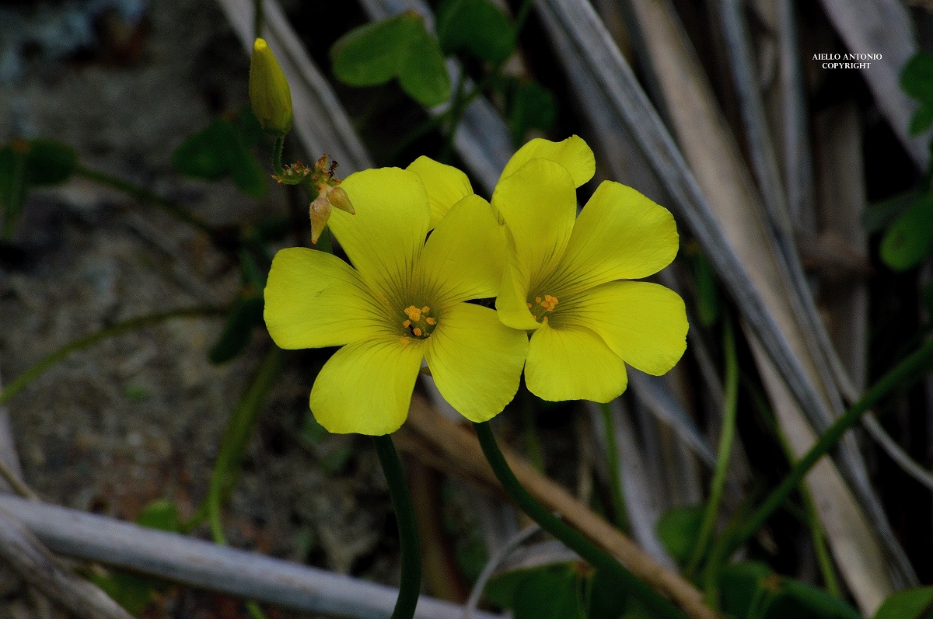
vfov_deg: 3.0
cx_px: 466
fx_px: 11648
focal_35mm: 450
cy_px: 310
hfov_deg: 4.6
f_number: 29
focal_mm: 300
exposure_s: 1/100
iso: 400
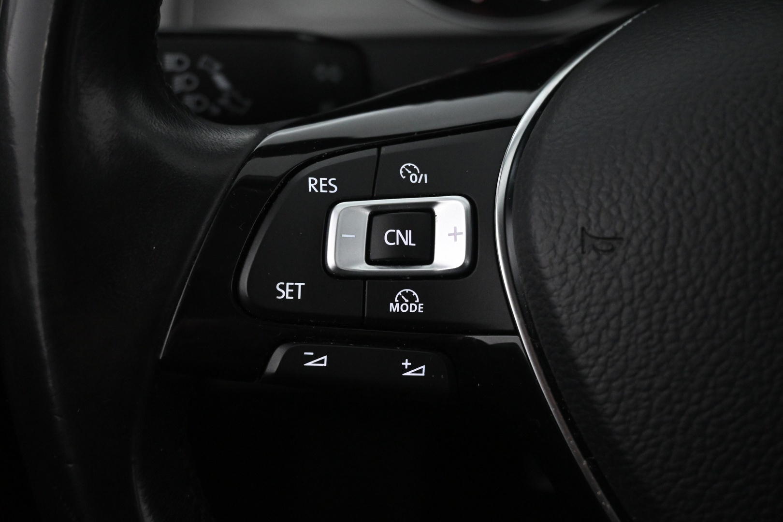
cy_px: 261
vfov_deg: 27.7
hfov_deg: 40.5
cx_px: 392
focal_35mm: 49
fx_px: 1060
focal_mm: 32.5
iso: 3600
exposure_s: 1/50
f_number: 5
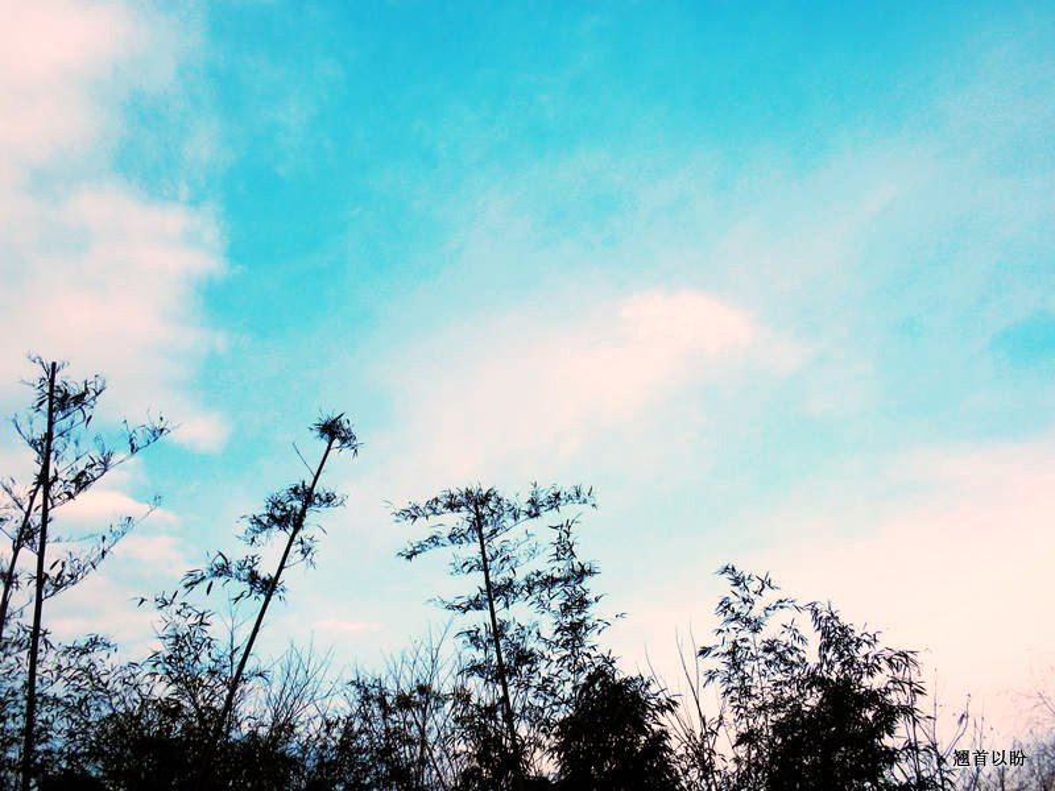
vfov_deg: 38.7
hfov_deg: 50.1
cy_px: 396
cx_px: 528
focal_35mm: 37
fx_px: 1128
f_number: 10
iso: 64
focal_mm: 6.6
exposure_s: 1/62.1
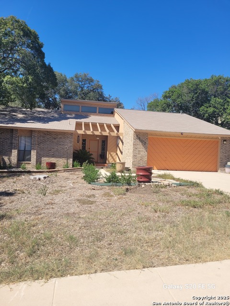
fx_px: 230
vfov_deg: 67.3
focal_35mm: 26
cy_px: 153
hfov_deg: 53.1
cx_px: 115
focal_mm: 5.4
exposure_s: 1/2175
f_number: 1.8
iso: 40
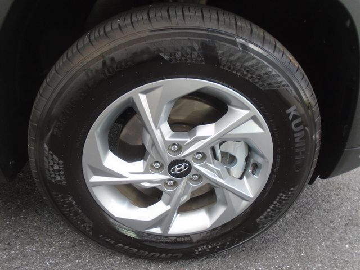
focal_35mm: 26
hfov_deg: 67.3
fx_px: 270
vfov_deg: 53.1
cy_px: 135
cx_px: 180
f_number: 3.2
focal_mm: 4.6
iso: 100
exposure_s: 1/80
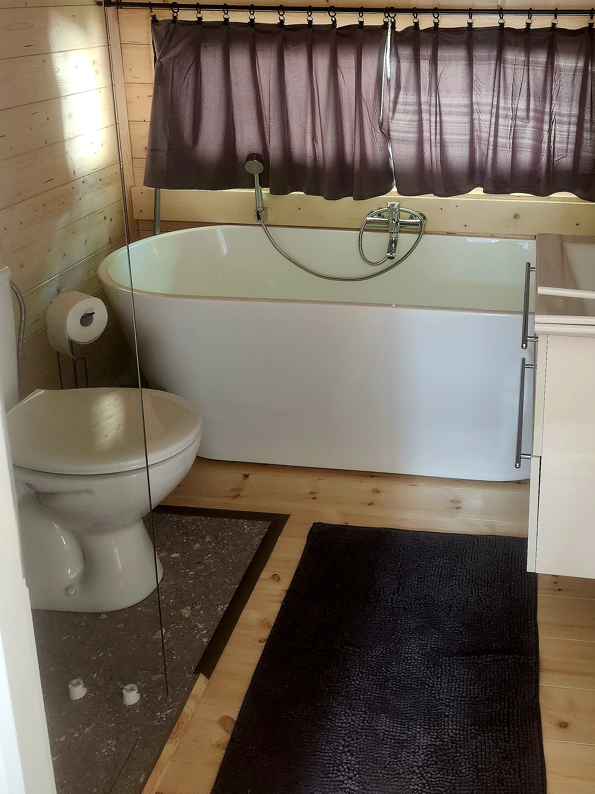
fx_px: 825
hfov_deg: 38.7
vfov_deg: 49.4
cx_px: 440
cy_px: 201
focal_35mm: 36
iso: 800
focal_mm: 5
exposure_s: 1/101
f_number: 1.8
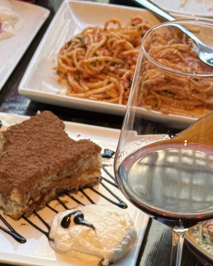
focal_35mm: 166
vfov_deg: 11.4
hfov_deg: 9.3
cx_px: 97
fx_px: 1308
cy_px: 304
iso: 100
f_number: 1.78
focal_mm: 6.76
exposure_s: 1/120
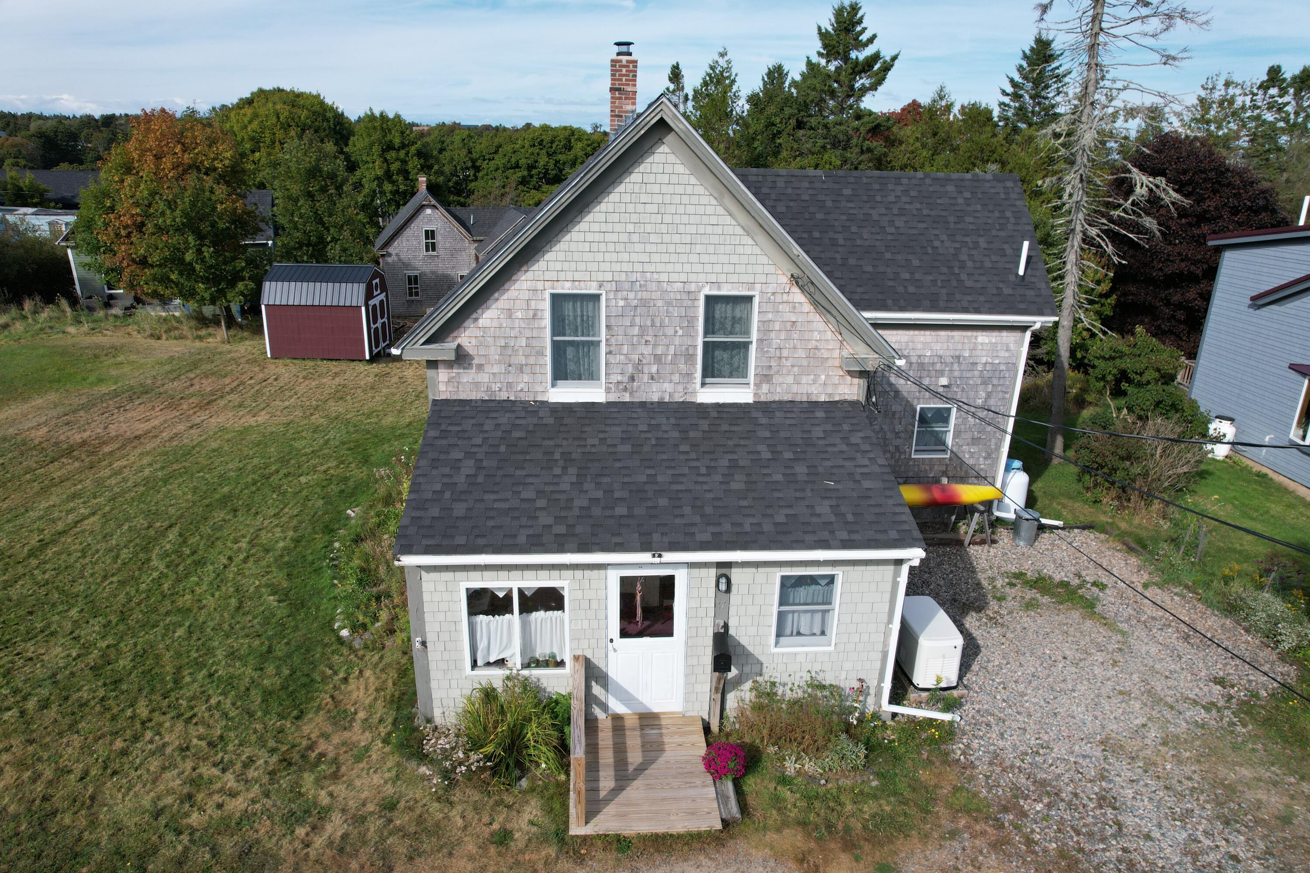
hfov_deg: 78.6
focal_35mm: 22
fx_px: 800
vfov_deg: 57.2
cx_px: 655
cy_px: 436
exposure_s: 1/2000
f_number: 2.8
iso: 140
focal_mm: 8.38
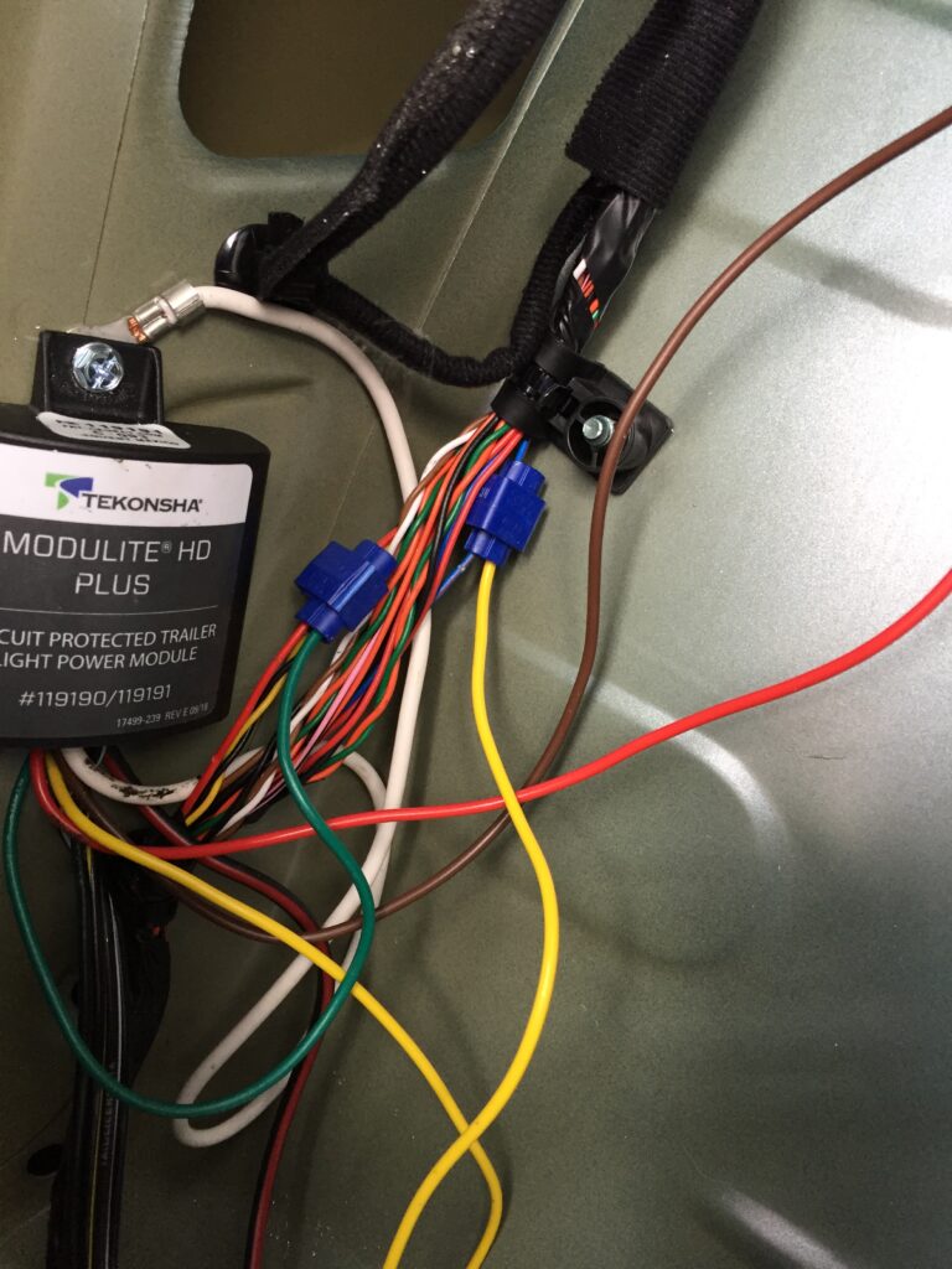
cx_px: 476
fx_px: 1063
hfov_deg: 48.2
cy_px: 634
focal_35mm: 29
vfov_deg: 61.7
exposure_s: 1/30
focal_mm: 4.15
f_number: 2.2
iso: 50
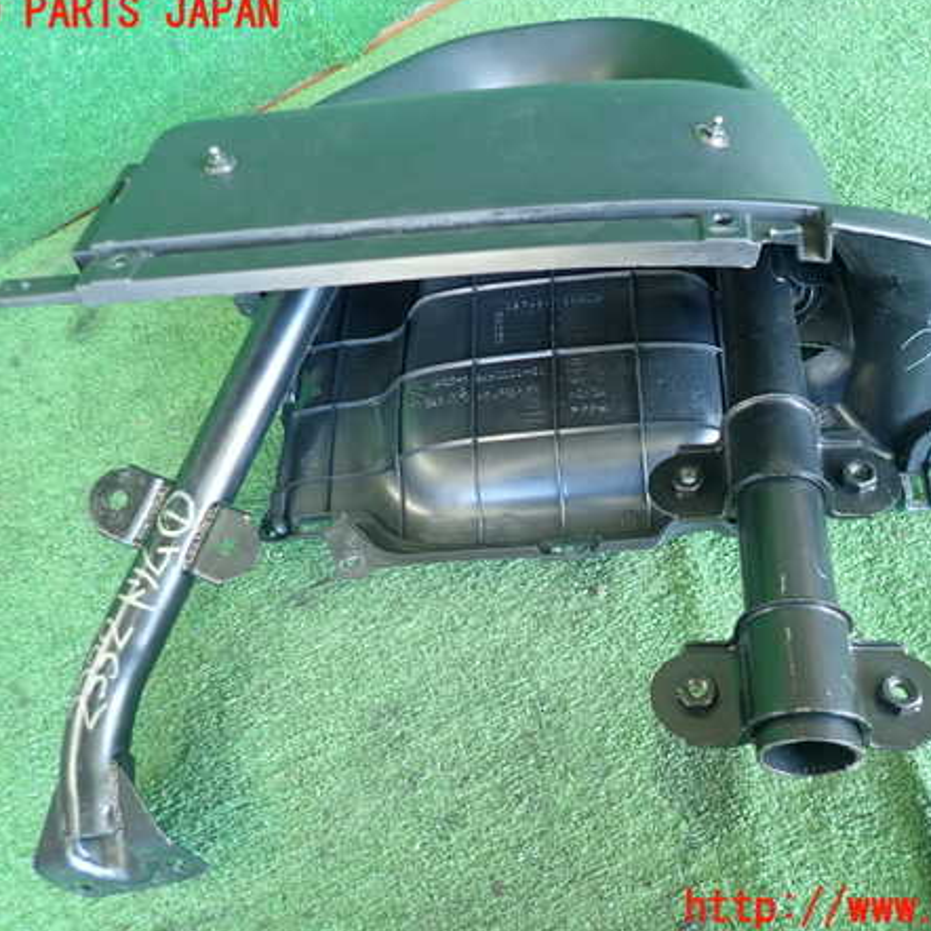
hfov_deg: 53.9
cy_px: 461
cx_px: 529
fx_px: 913
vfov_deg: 54.0
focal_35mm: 30
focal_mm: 4.5
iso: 320
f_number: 2
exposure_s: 1/30
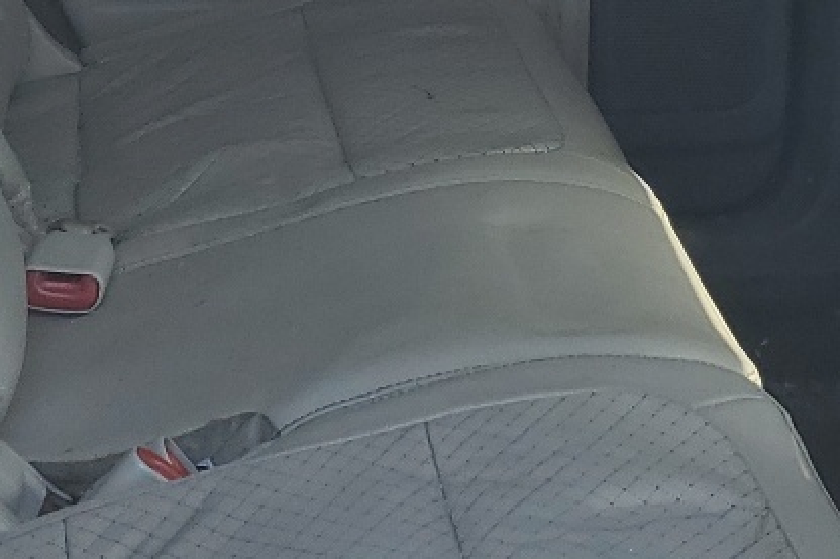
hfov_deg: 19.6
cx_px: 517
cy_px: -32
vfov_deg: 12.9
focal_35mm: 104
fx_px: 2426
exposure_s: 1/385
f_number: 1.5
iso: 50
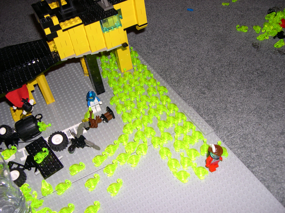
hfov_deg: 49.0
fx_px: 313
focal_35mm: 38
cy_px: 106
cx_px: 142
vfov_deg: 37.7
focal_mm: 8
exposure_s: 1/60
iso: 100
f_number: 2.8
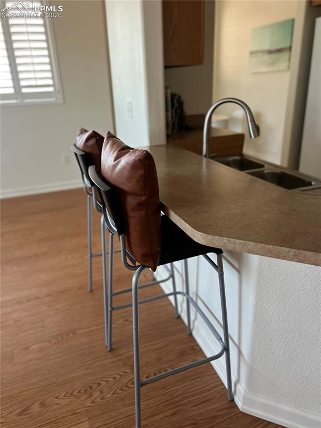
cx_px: 160
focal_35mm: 26
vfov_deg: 67.3
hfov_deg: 53.1
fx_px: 321
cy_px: 214
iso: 250
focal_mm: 5.7
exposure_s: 1/60
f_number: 1.5
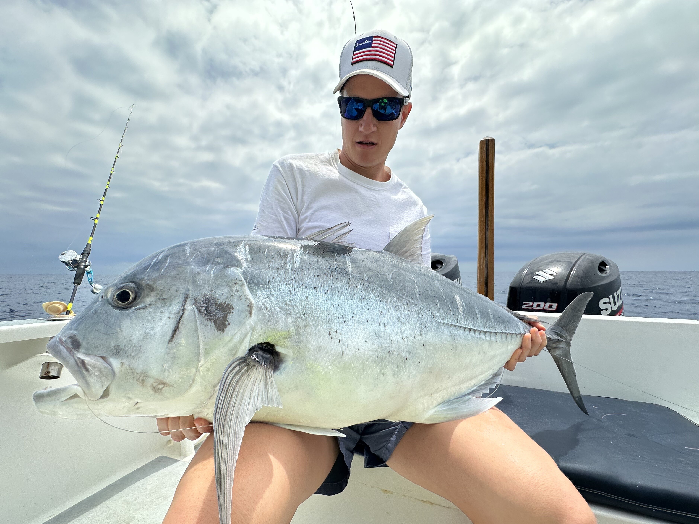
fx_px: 303
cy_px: 280
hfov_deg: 98.1
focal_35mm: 15
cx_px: 339
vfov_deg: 81.6
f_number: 2.2
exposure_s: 1/4651
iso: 50
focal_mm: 2.22
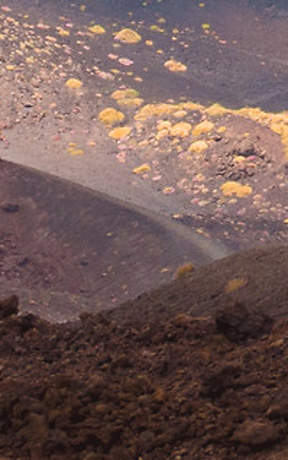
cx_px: 553
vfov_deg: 3.3
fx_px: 7953
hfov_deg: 2.1
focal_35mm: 634
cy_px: -389
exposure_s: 1/640
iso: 200
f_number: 4.5
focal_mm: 55
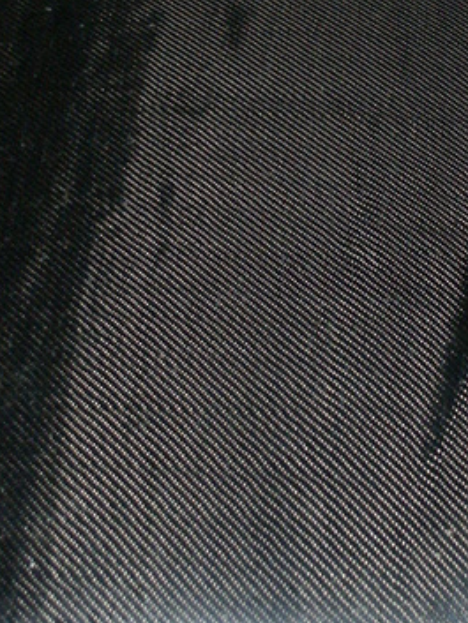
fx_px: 2450
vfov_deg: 14.4
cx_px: 237
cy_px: 129
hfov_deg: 10.9
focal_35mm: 136
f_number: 3.5
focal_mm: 15.05
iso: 200
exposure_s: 1/60
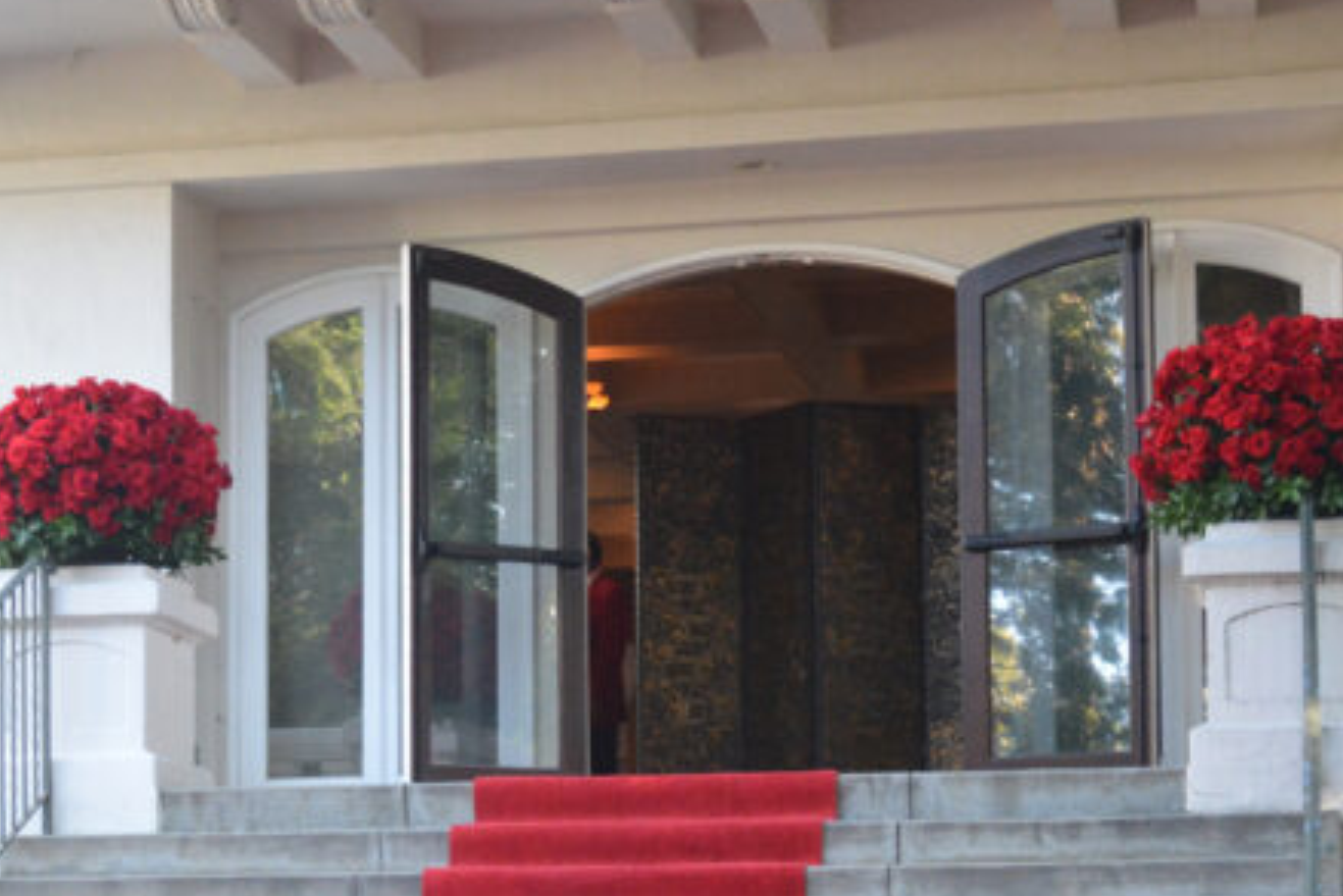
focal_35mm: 91
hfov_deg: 22.3
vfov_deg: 14.8
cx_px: 514
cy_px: 876
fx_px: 3396
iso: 2000
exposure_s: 1/320
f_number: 5
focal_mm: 26
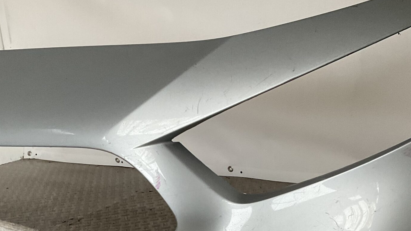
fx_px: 643
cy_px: 250
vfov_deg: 19.6
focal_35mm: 59
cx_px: 224
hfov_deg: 35.4
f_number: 1.8
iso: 125
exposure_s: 1/50
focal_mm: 3
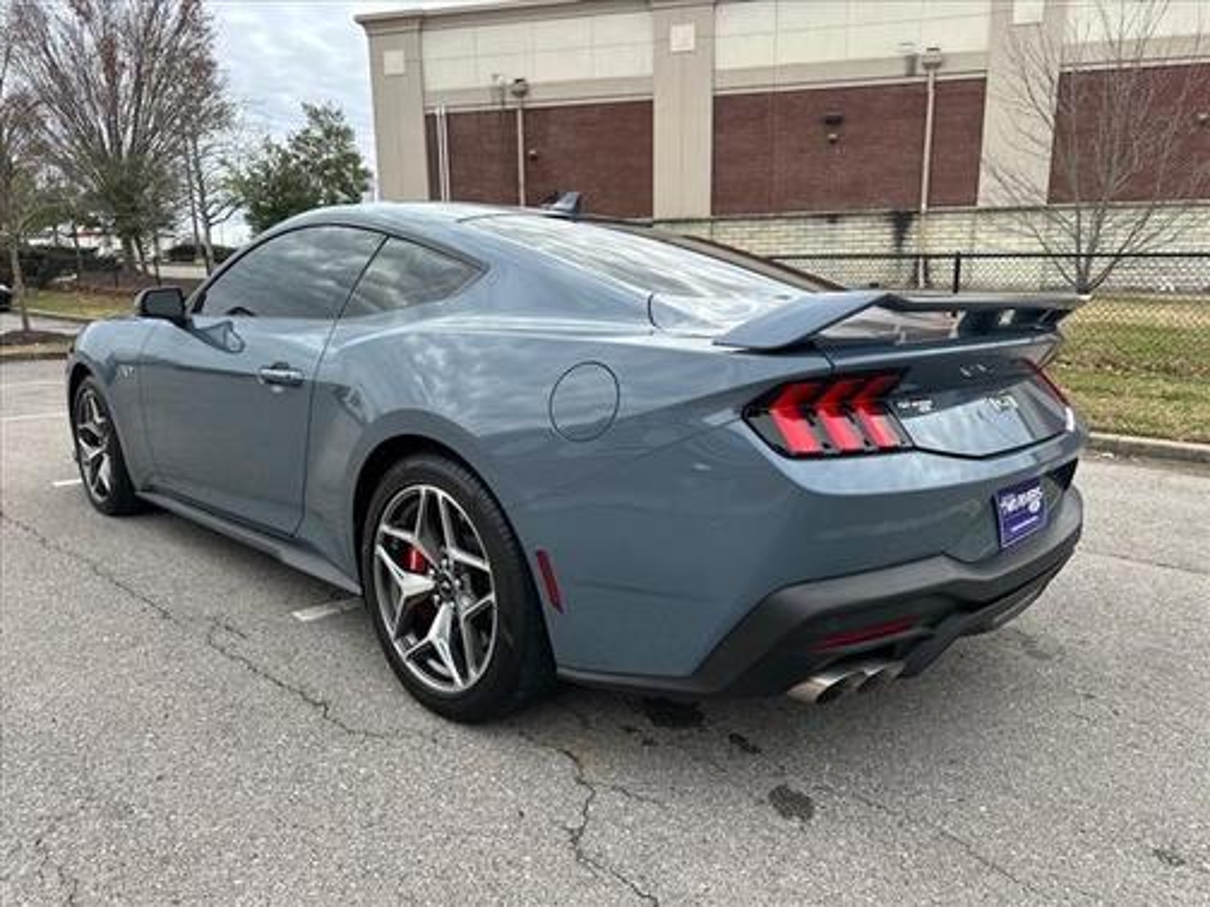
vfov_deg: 56.8
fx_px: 839
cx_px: 605
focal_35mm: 24
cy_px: 454
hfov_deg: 71.6
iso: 80
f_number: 1.78
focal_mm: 6.86
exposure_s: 1/333
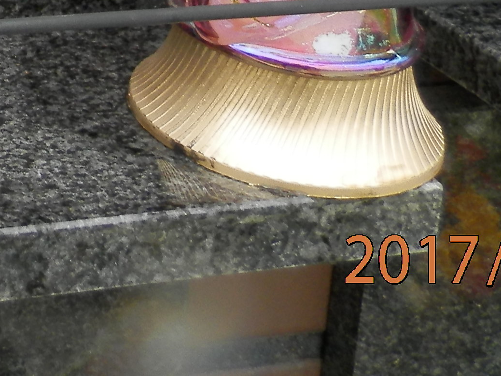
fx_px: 1606
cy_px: -397
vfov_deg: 11.8
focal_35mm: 111
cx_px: -289
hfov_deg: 16.0
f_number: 3.1
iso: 80
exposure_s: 1/125
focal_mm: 4.5
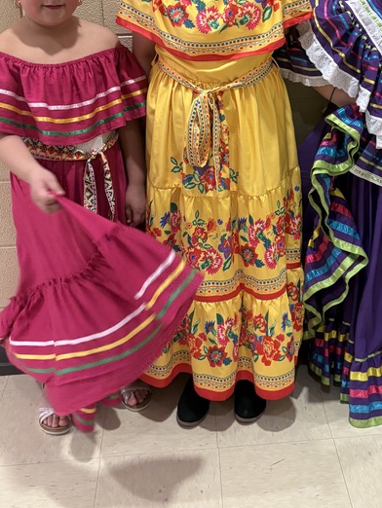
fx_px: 750
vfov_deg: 36.3
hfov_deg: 28.4
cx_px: 260
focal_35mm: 51
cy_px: 108
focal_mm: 5.96
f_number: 1.6
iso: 250
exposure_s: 1/60
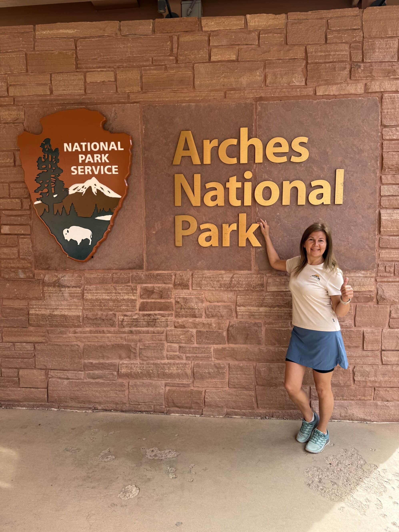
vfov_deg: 71.6
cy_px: 266
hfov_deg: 56.8
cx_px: 200
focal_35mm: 24
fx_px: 369
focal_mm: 6.76
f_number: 1.78
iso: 80
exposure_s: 1/528
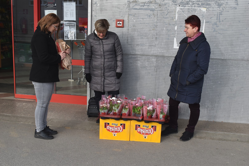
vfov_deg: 31.9
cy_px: 83
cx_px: 124
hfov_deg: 46.4
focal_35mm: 42
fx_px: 290
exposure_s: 1/250
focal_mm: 28
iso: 200
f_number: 7.1
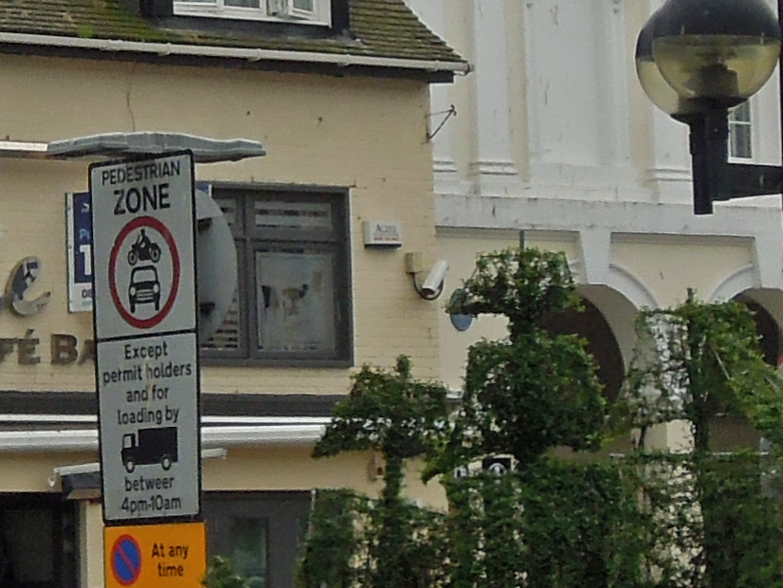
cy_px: -342
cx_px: -96
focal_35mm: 242
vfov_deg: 6.1
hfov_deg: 8.1
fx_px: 5476
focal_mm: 9
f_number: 3.7
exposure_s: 1/1000
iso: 160
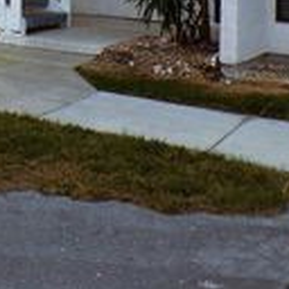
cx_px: 47
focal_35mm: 83
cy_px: -128
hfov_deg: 20.6
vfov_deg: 18.7
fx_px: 784
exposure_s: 1/400
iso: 100
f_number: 4.4
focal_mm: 4.3
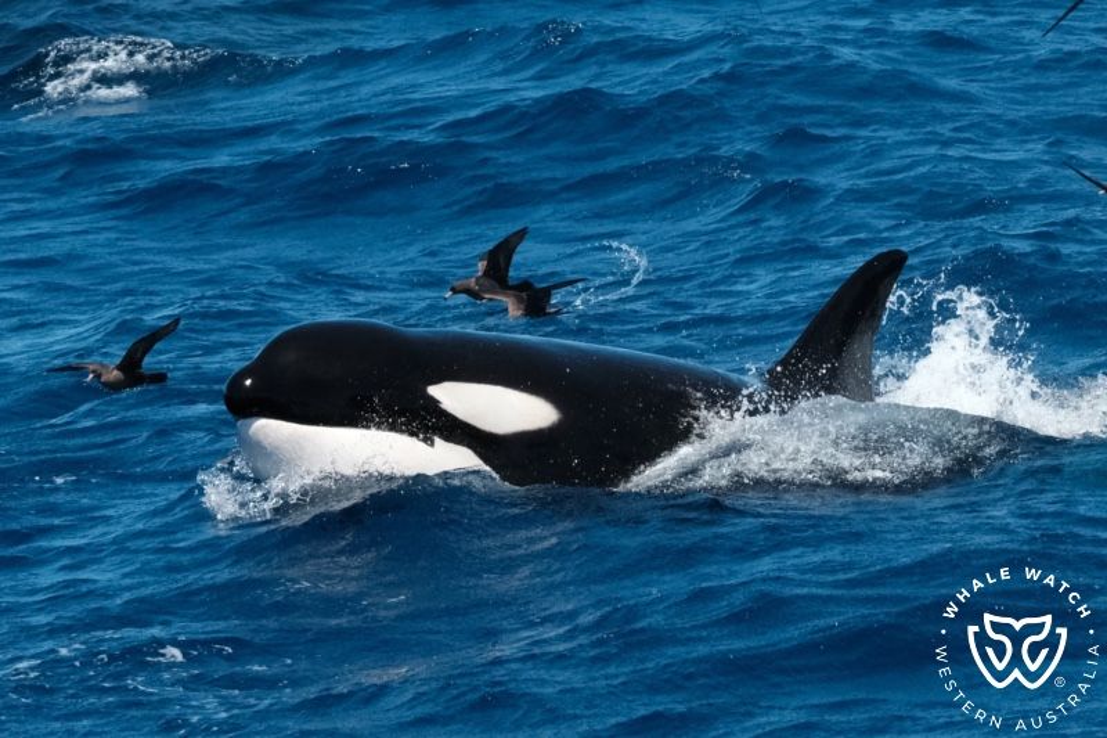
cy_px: 369
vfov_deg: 6.1
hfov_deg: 9.2
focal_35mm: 225
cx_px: 554
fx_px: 6917
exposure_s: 1/4000
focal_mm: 150
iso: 2000
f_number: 7.1
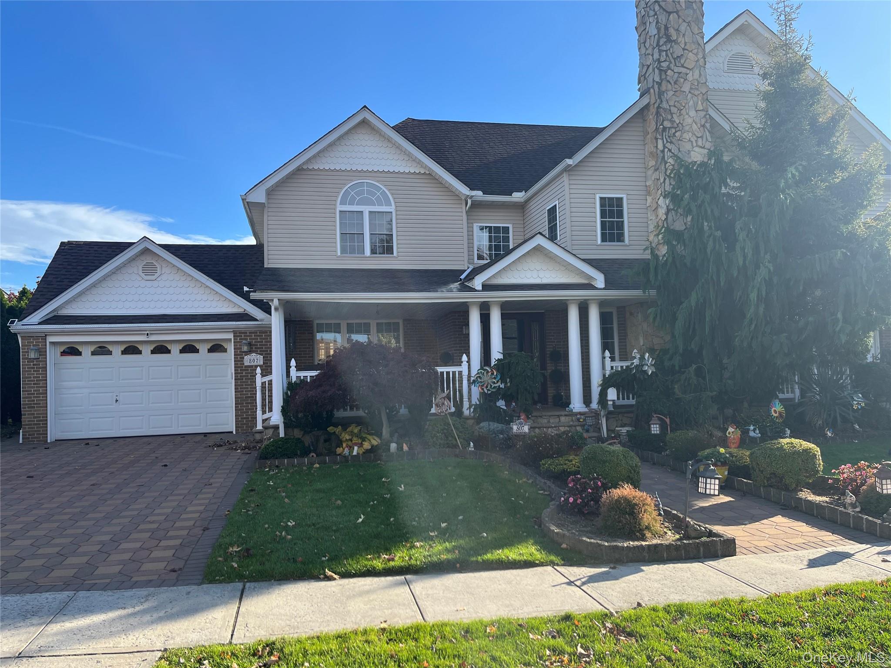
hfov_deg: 67.3
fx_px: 669
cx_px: 446
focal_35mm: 26
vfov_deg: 53.1
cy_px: 334
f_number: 1.6
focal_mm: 5.1
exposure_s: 1/1558
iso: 50
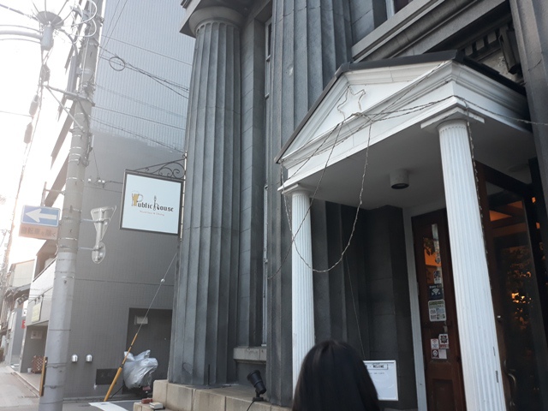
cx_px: 274
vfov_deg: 51.4
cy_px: 206
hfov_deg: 65.3
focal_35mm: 27
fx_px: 427
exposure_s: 1/40
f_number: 1.7
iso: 80
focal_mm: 3.71
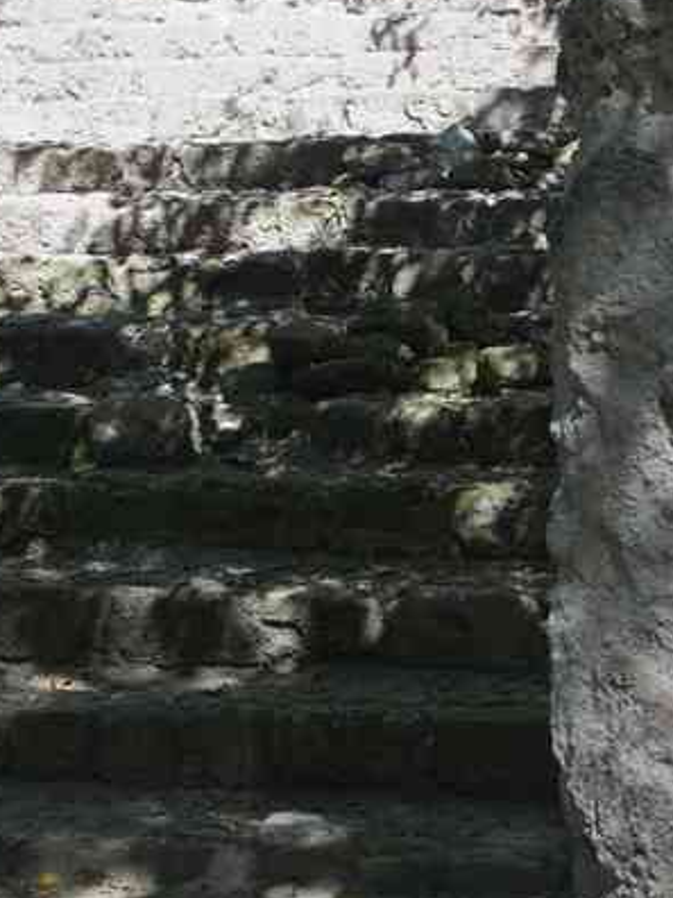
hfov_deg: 15.1
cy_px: 264
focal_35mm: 98
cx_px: 431
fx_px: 2536
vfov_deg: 20.0
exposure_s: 1/125
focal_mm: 26.9
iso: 400
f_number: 5.6
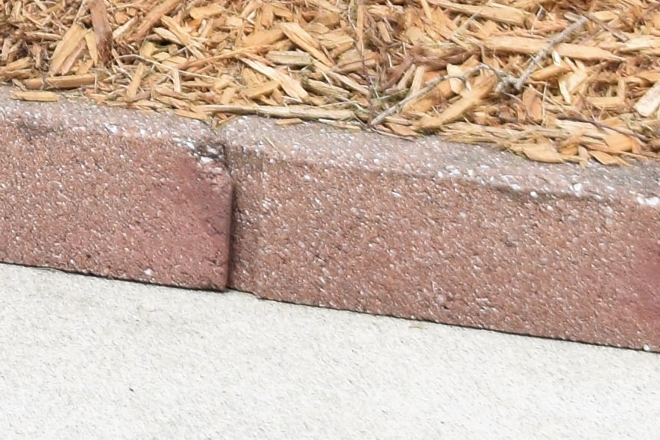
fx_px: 6068
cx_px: -553
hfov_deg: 6.1
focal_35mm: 331
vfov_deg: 4.0
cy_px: -750
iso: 200
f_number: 8
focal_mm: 32
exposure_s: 1/320
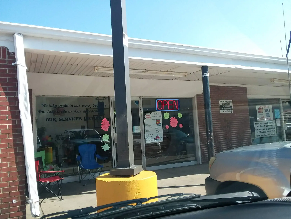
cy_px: 110
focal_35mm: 29
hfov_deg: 61.7
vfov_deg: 48.2
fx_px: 244
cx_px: 146
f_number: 1.9
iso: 40
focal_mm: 2.47
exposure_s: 1/549
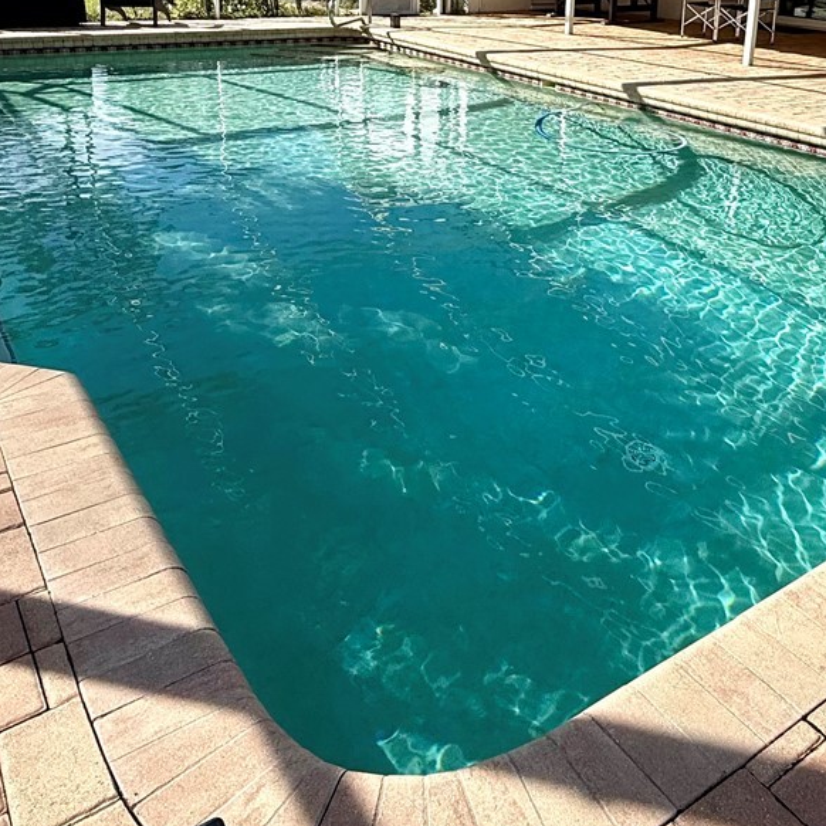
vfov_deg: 46.6
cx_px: 542
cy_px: 200
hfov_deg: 47.8
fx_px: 918
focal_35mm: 34
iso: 50
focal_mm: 2.22
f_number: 2.2
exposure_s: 1/799
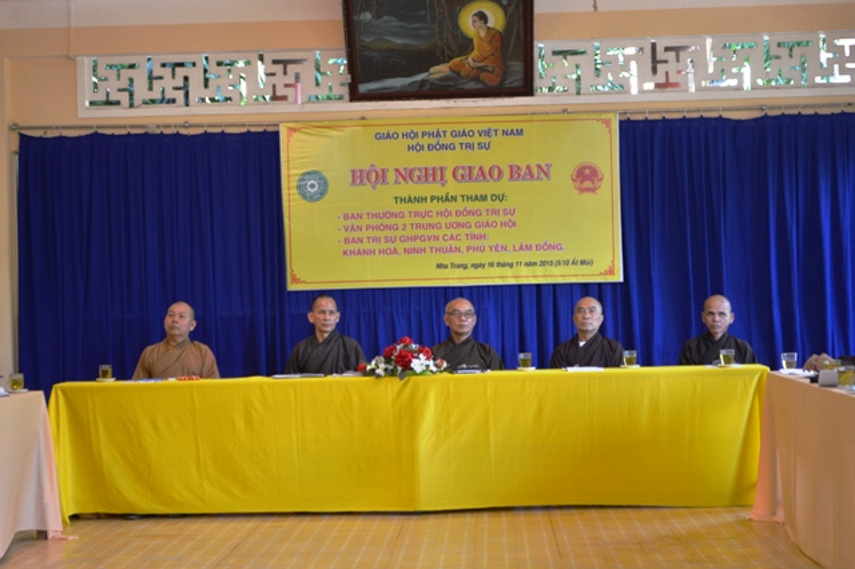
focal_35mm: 78
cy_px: 284
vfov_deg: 17.5
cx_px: 428
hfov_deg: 26.0
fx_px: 1851
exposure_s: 1/30
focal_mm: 52
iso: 400
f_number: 5.6
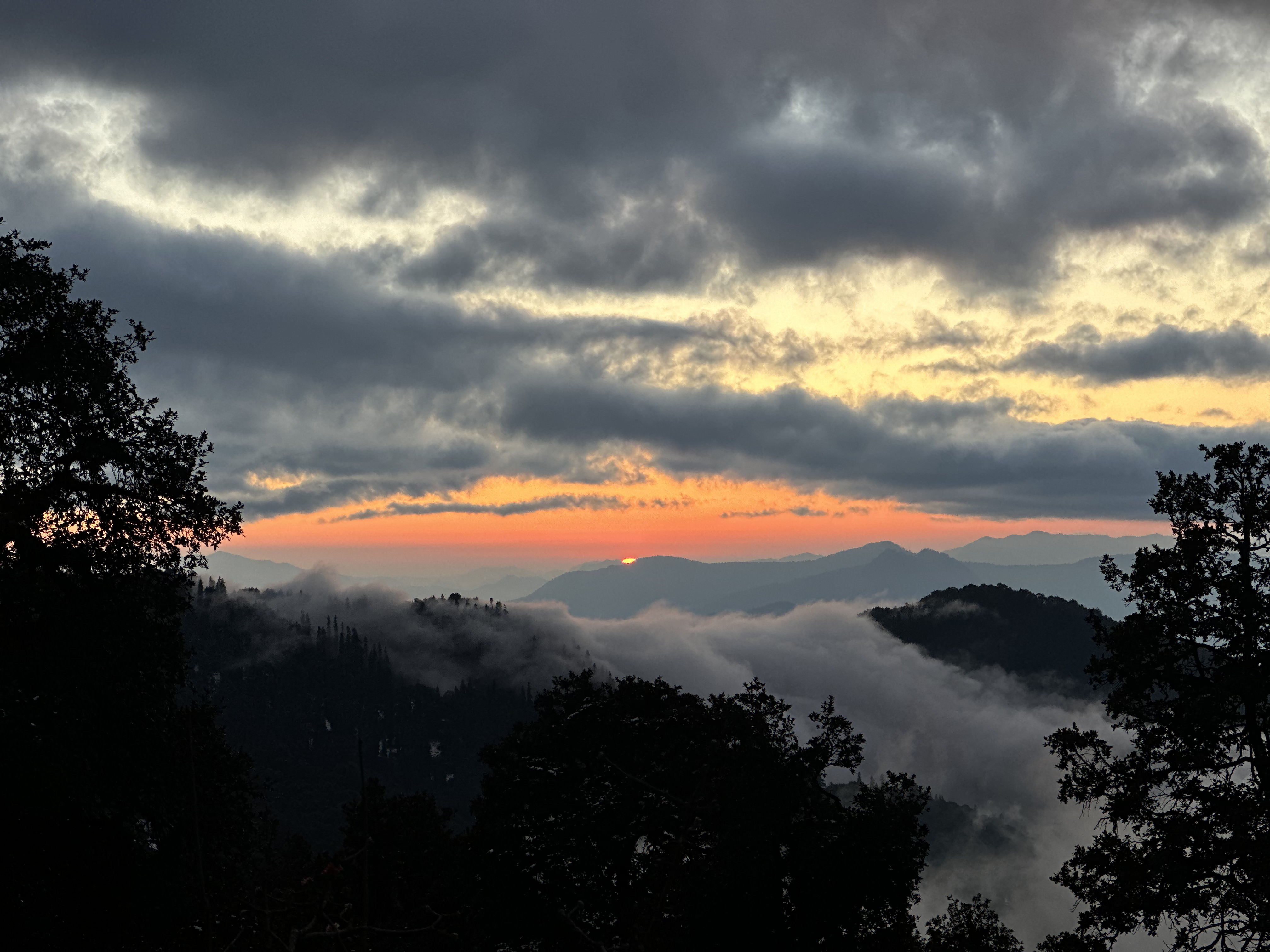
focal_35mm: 77
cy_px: 476
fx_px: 2825
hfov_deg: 25.3
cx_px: 635
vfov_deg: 19.1
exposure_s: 1/121
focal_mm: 9
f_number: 2.8
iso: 50
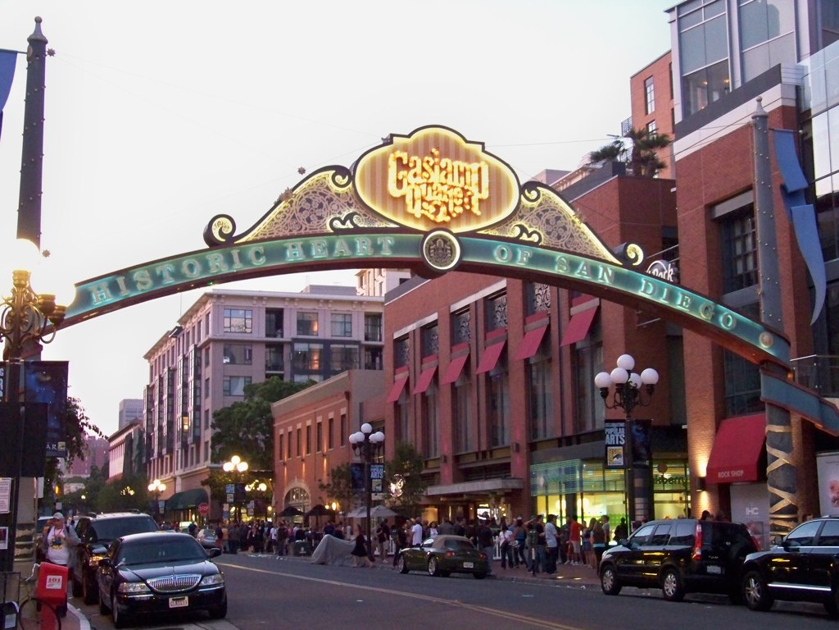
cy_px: 315
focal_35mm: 51
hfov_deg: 37.5
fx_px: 1236
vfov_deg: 28.6
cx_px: 420
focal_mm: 10.5
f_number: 3.2
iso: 1000
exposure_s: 1/40
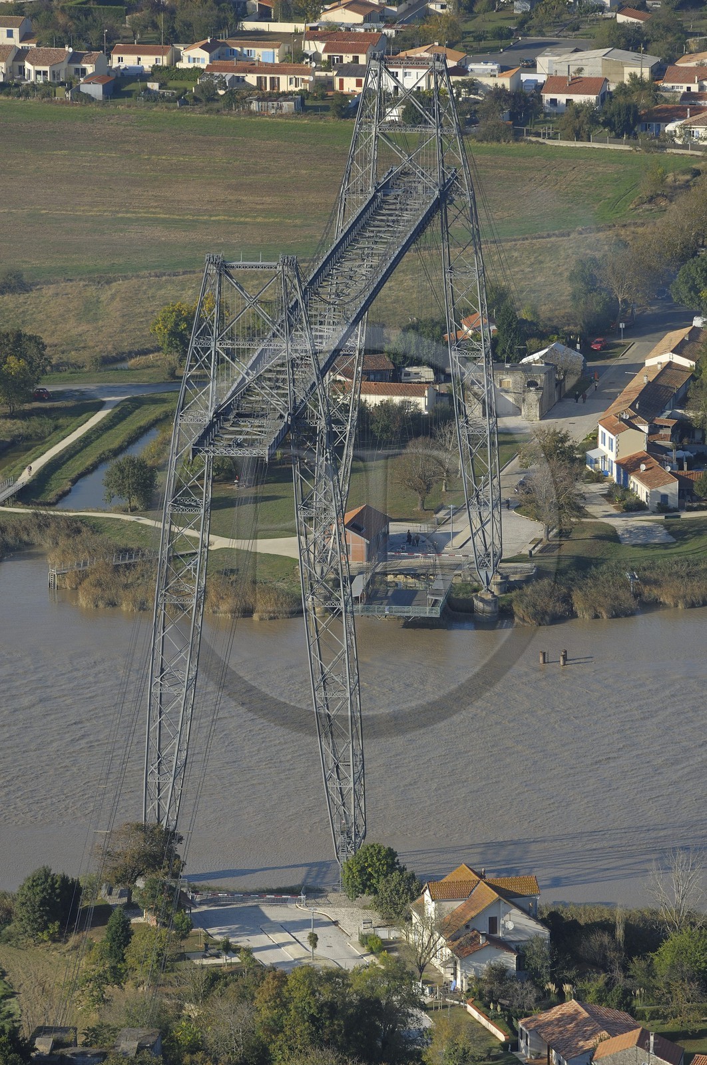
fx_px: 6648
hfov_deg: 6.1
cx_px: 354
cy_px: 532
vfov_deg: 9.2
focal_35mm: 225
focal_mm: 150
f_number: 5
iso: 100
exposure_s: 1/400
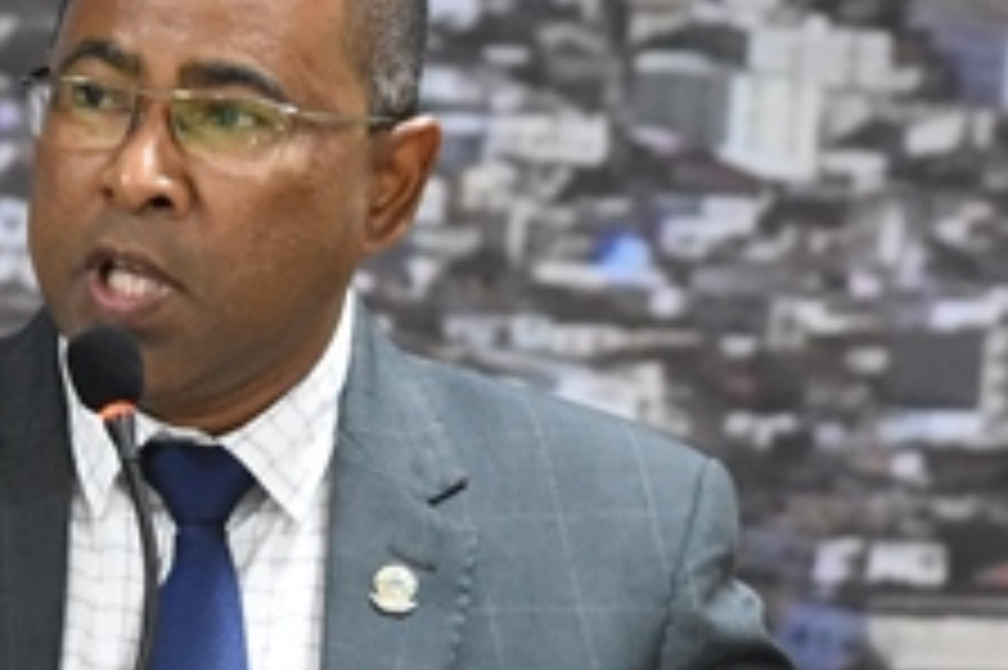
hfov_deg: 4.8
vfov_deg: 3.2
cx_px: 153
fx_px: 12003
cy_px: 517
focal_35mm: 429
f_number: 5
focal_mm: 100
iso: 6400
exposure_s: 1/80
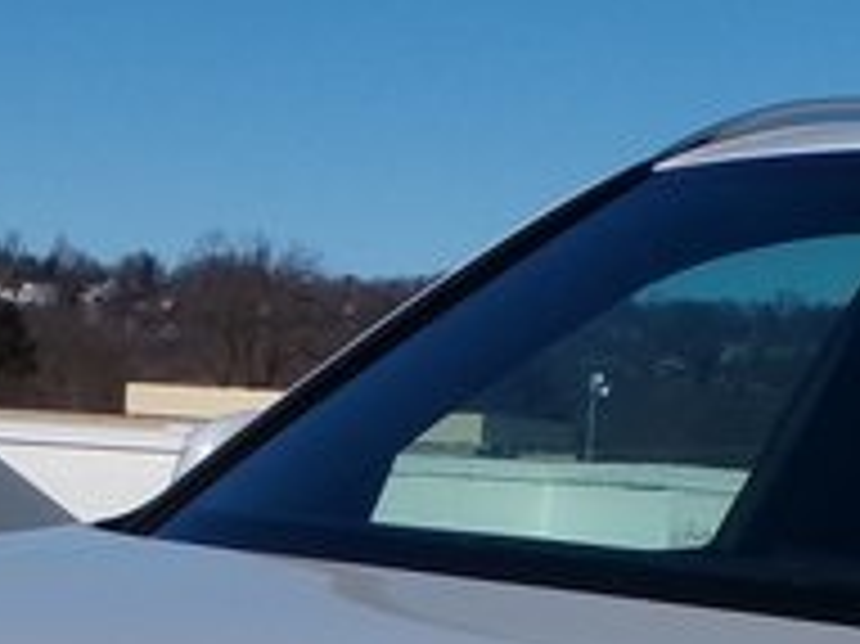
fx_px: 3203
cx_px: 504
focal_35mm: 129
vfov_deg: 10.7
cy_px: 1175
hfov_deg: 15.3
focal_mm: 4.3
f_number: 5.8
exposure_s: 1/1100
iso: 100
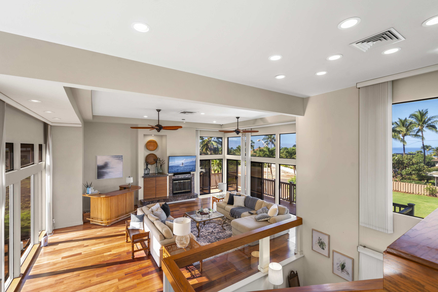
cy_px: 146
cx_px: 219
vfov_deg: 73.7
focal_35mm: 16
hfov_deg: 96.7
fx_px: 195
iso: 100
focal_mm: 16
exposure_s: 1/6
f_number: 8
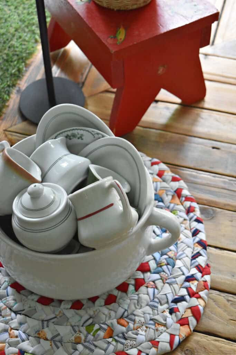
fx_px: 619
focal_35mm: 63
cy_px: 178
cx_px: 118
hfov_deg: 21.6
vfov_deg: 31.9
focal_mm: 42
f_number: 5
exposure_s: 1/60
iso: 3200
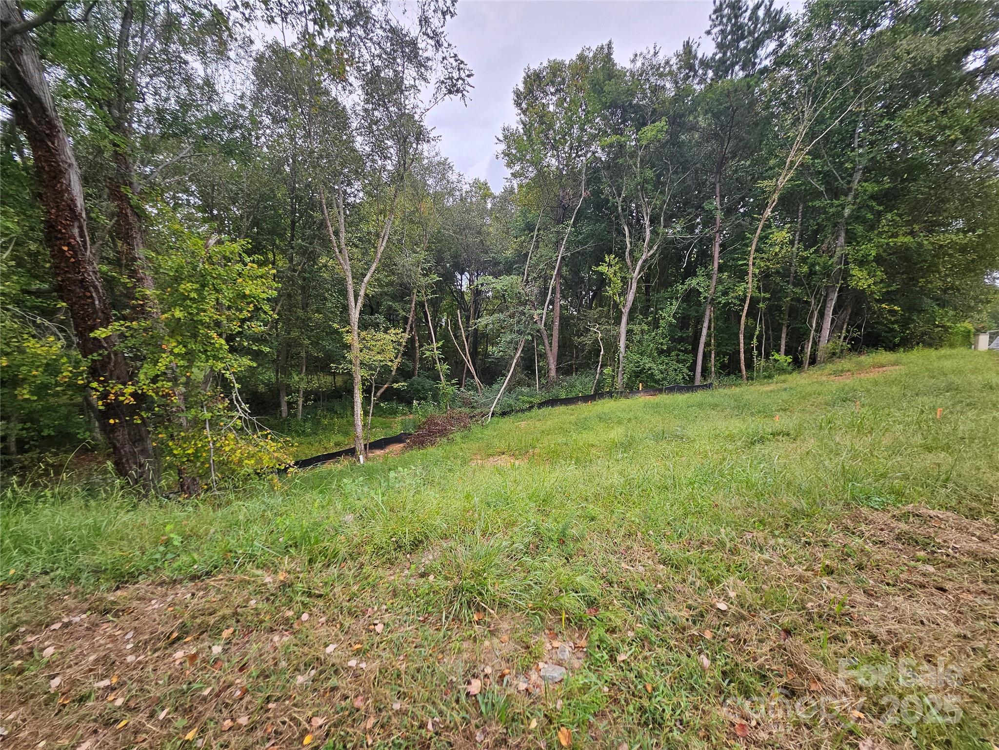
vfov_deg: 89.9
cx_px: 500
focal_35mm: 13
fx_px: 375
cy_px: 375
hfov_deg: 106.2
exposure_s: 1/120
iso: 50
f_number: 2.2
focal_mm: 1.74
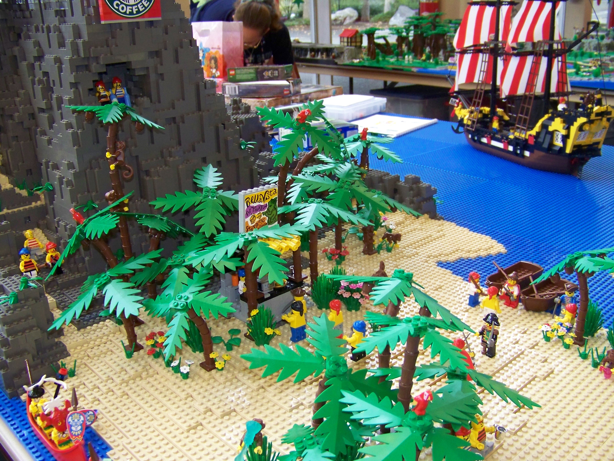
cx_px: 307
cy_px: 230
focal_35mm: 36
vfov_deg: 39.7
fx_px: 639
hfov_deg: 51.4
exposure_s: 1/30
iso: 200
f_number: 2.8
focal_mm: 5.85
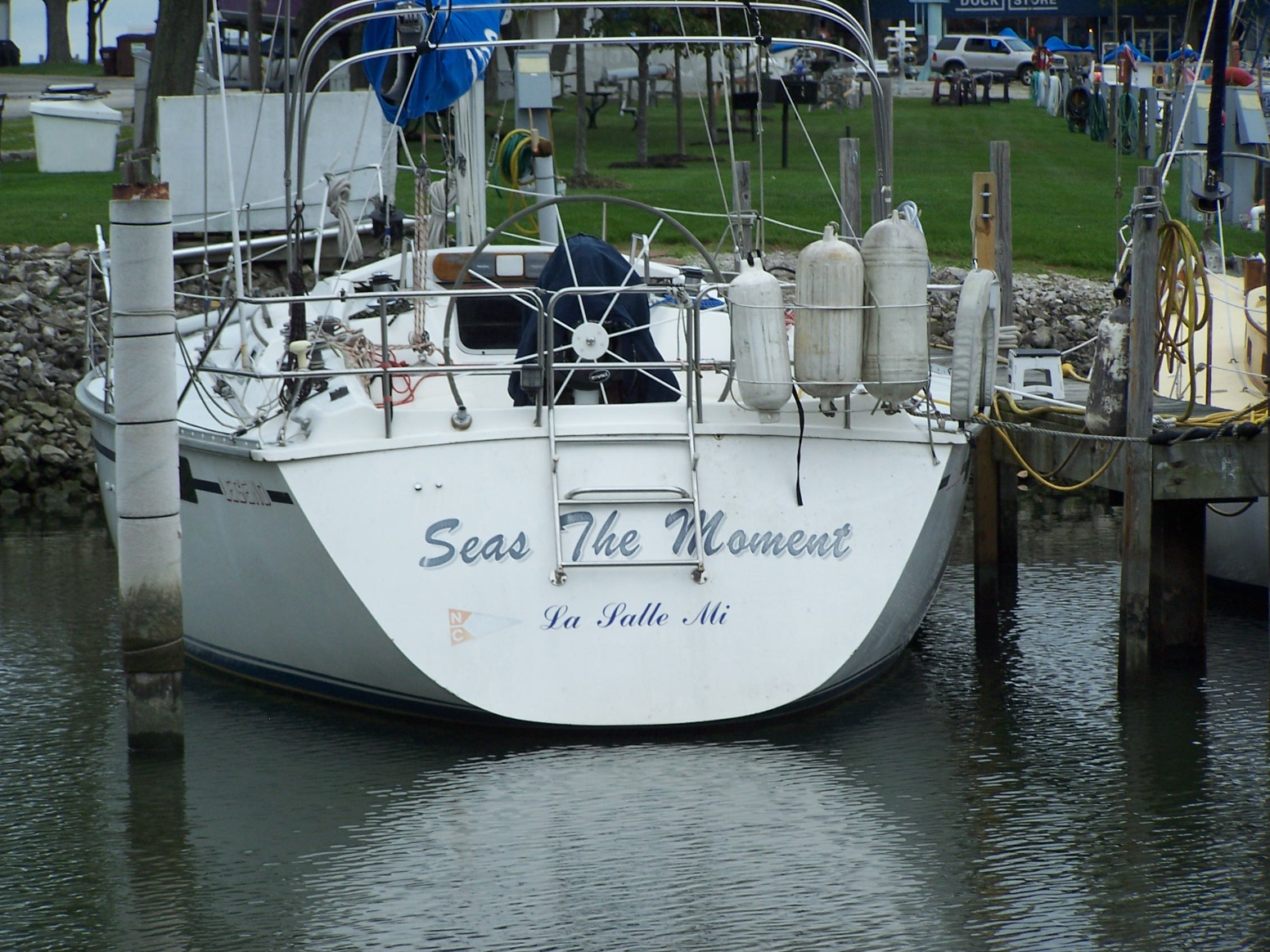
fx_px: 6200
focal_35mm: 169
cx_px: 635
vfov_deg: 8.8
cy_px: 476
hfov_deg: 11.7
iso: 80
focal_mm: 28
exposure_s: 1/350
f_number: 3.2
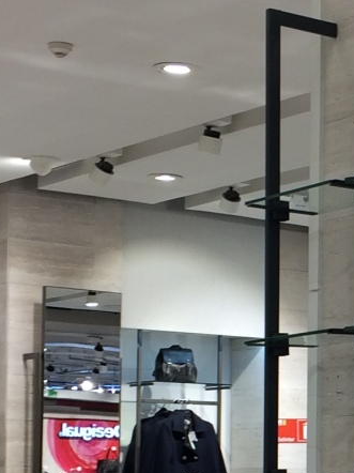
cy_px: 418
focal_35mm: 126
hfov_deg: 11.2
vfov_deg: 15.5
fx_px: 1720
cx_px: 574
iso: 32
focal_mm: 4.15
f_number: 2.2
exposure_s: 1/50
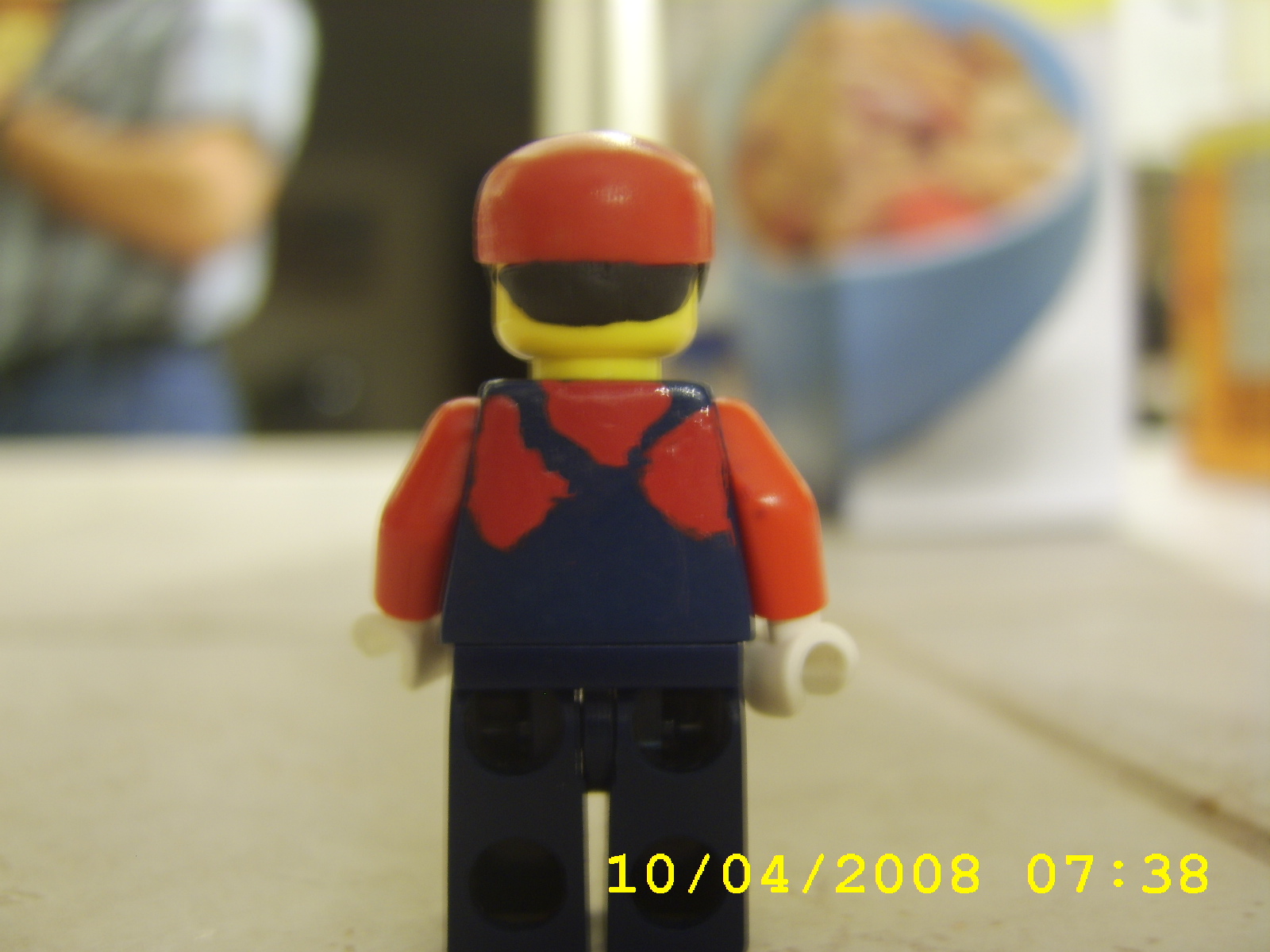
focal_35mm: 31
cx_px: 635
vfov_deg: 45.4
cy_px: 476
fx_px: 1137
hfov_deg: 58.4
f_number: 2.7
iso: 71
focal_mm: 8.13
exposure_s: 1/4
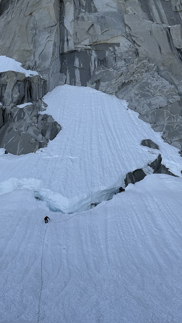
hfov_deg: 22.6
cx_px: 107
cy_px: 162
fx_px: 455
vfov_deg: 39.2
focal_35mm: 53
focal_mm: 6.76
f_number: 1.78
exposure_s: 1/9901
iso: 80
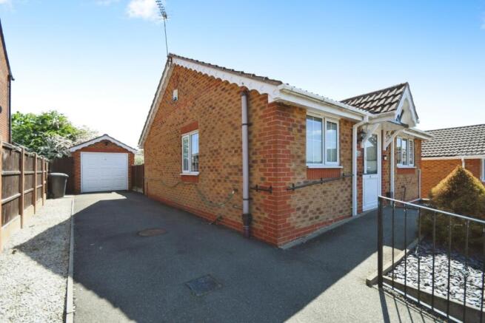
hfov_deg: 100.4
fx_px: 202
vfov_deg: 77.4
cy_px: 162
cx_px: 242
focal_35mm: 15
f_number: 8
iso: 400
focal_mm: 10
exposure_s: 1/500
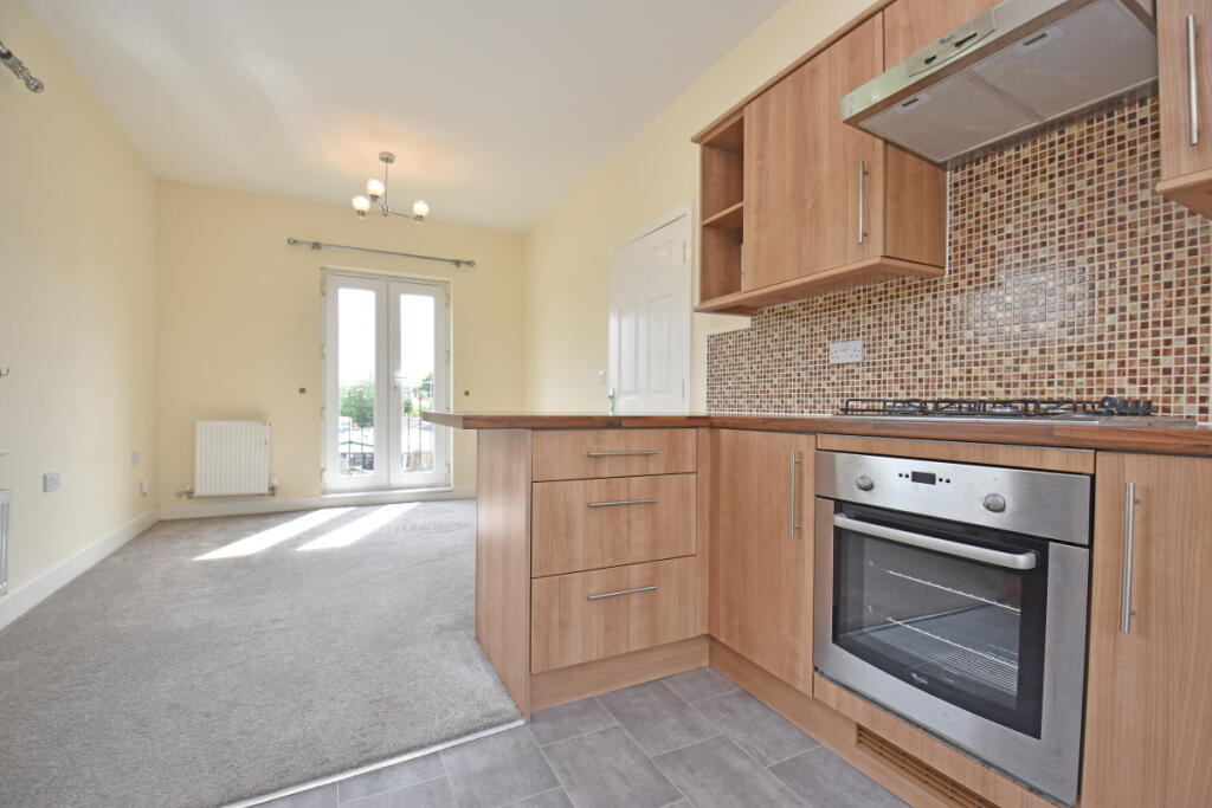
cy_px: 404
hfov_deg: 100.4
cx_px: 606
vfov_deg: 77.3
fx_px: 505
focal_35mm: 15
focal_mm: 10
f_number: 5
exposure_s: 1/200
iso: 320
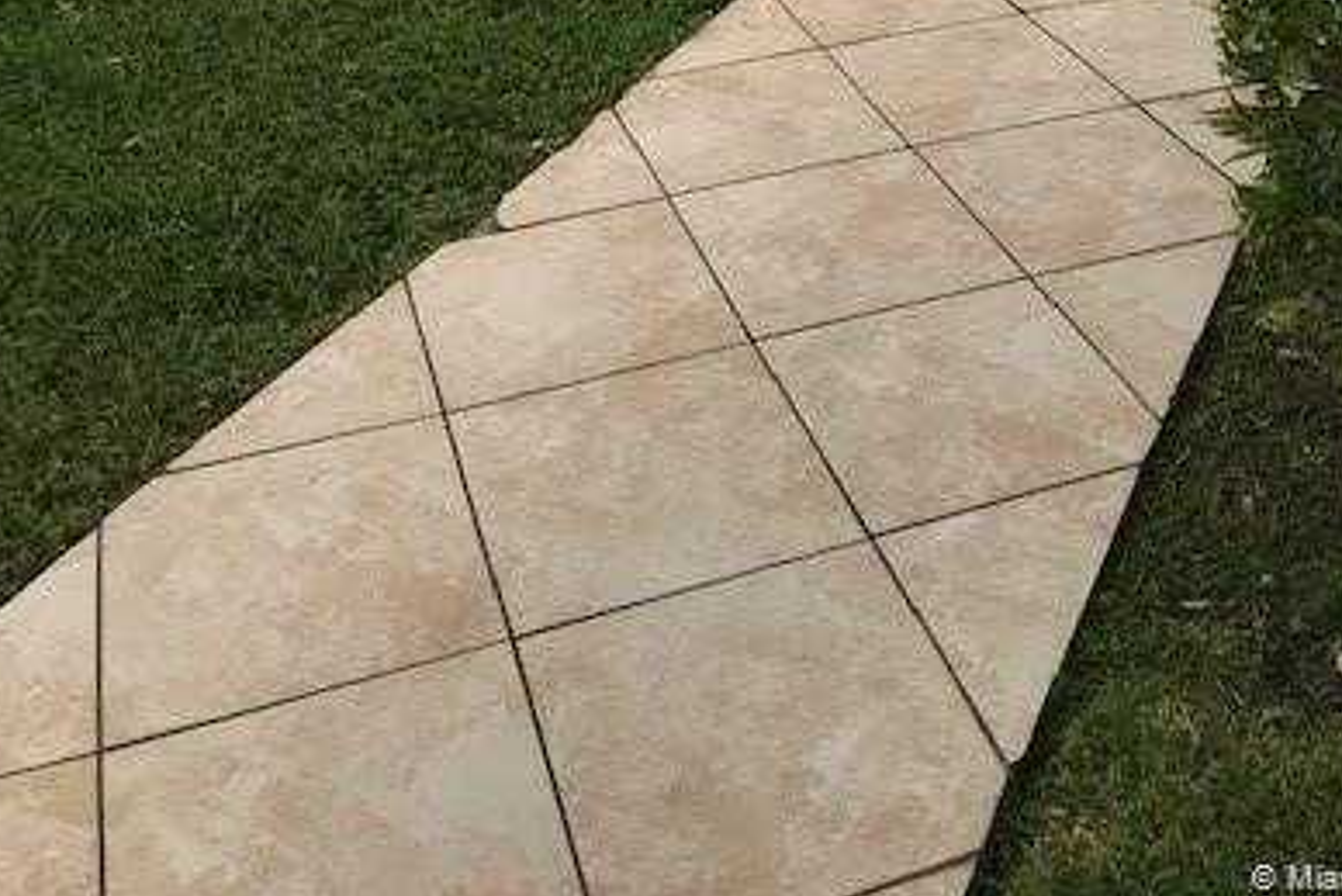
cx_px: 775
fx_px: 1790
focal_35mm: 48
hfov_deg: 41.0
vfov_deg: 25.1
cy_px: -204
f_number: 1.8
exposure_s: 1/1597
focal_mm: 3.99
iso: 20
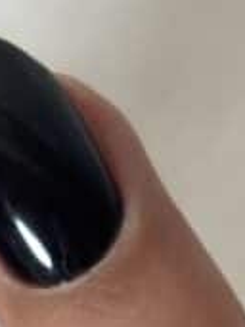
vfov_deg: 6.0
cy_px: 855
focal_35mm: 312
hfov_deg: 4.7
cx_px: 253
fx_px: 2948
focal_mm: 5.96
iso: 50
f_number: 1.6
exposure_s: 1/100
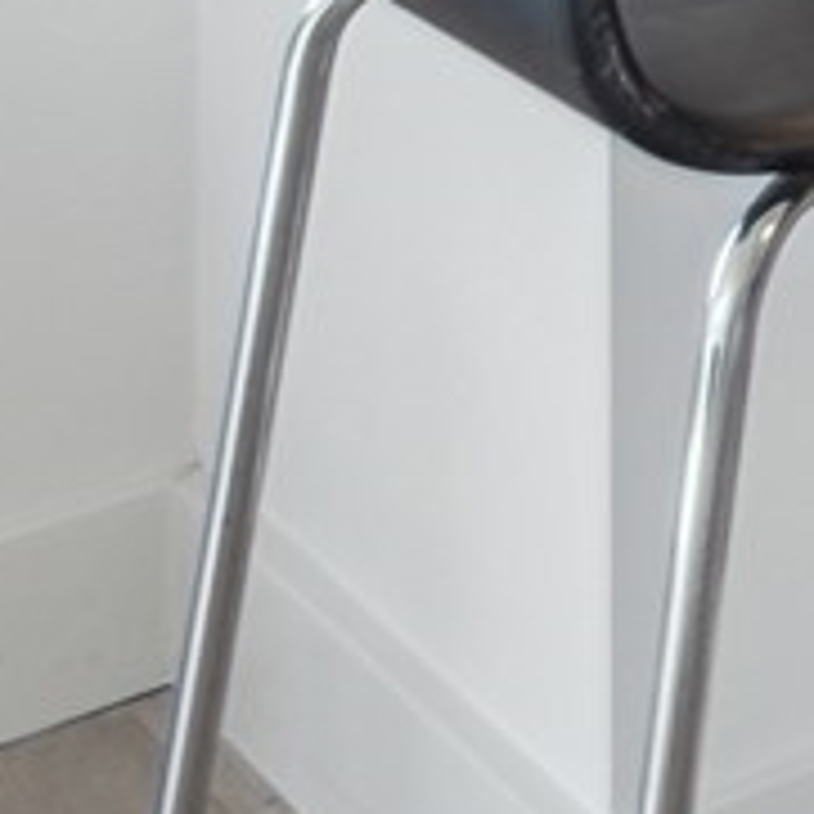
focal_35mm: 135
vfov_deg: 9.7
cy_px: -1693
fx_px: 3592
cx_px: 3564
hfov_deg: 7.3
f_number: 8
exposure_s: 1/20
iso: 200
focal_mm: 17
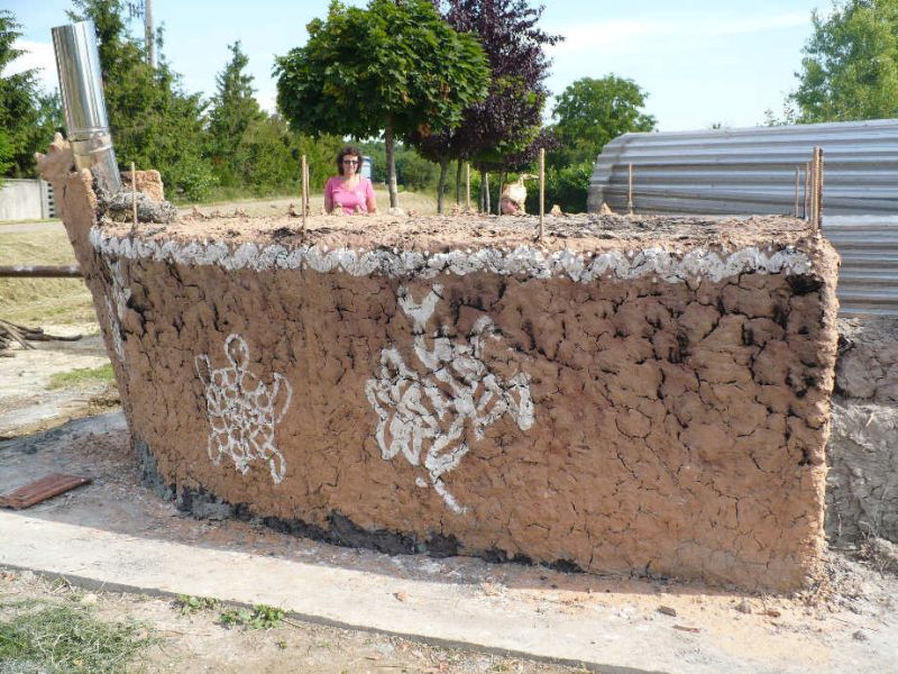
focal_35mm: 37
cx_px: 449
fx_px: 960
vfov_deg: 38.7
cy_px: 337
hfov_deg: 50.1
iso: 100
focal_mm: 6.1
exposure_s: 1/640
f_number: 2.8
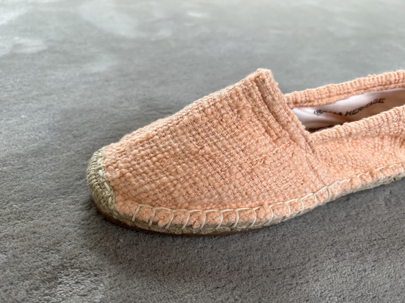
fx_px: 304
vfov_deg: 53.1
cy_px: 152
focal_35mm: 26
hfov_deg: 67.3
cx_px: 202
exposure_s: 1/121
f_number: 1.5
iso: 32
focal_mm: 5.7
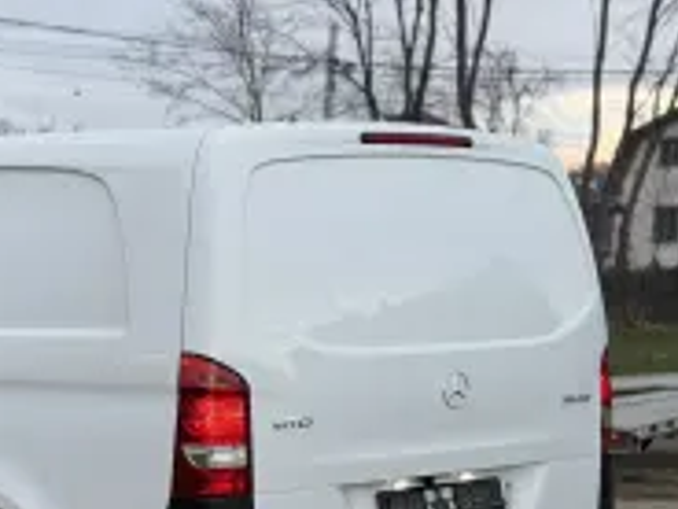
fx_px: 1841
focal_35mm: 94
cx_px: 48
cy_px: 391
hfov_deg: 20.4
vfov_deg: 15.6
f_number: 1.78
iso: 100
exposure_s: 1/60
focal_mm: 6.76
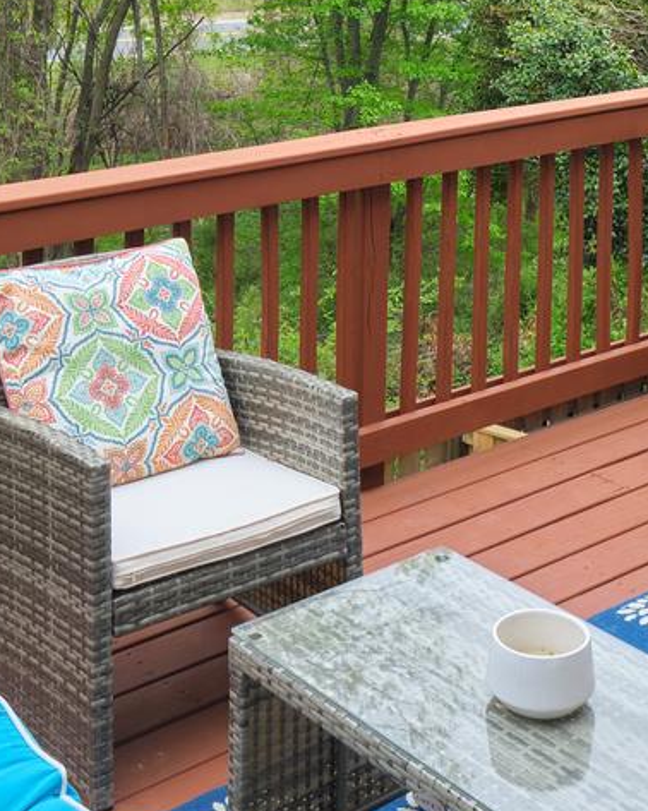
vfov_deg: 27.5
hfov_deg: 24.9
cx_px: 418
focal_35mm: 61
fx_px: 1463
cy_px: -141
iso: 200
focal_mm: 10
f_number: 4.5
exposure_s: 1/170
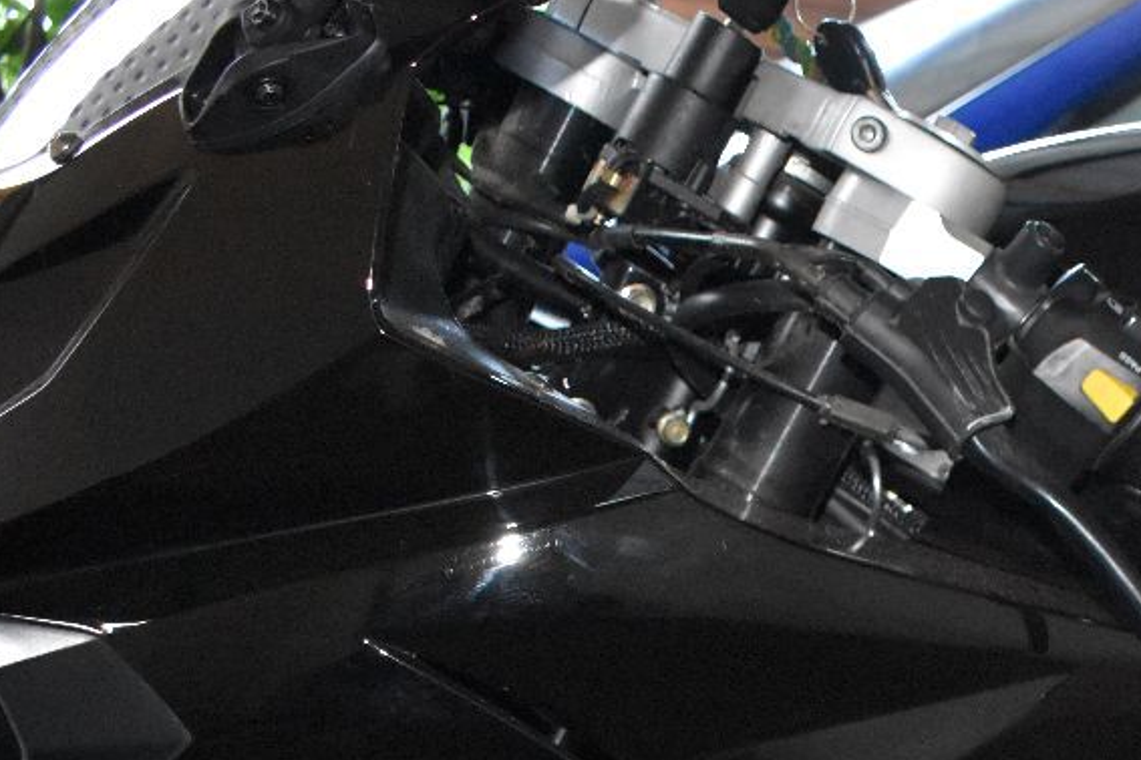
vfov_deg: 21.1
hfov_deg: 31.0
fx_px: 1933
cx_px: 1083
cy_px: 849
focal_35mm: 61
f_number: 3.5
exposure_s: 1/60
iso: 5000
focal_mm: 18
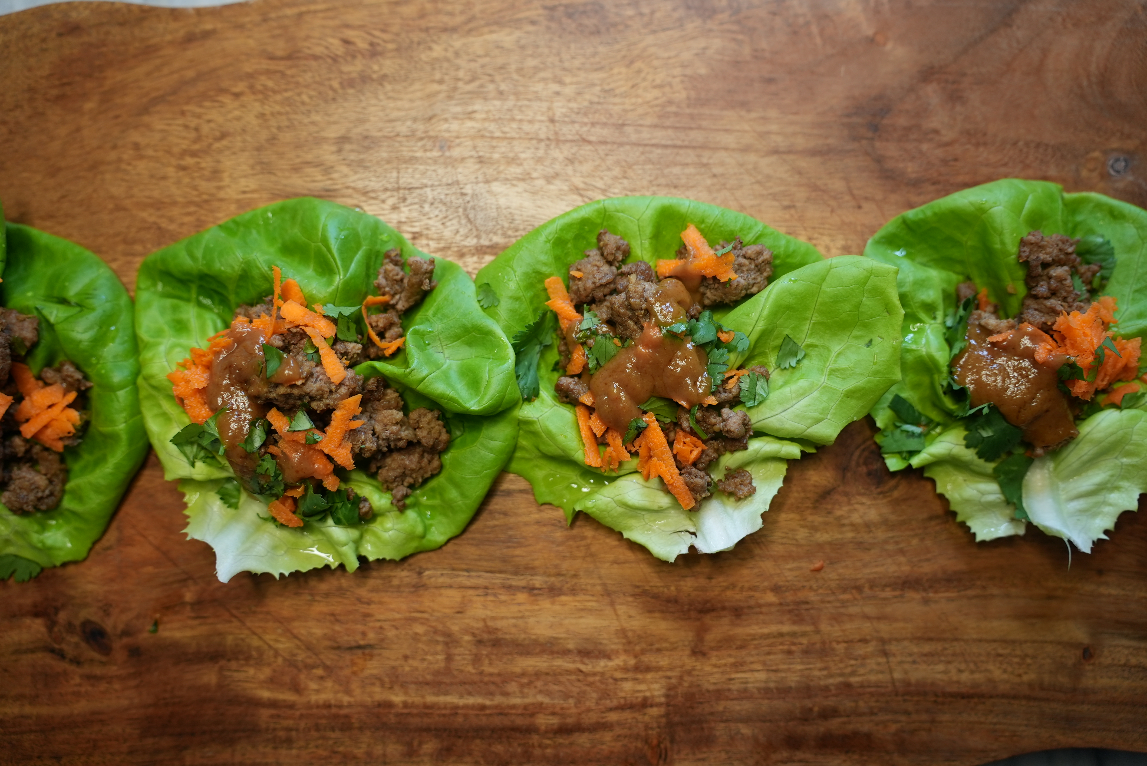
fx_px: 893
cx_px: 574
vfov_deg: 46.5
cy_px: 383
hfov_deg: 65.4
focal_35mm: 28
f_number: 3.2
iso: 500
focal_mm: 28
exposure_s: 1/60
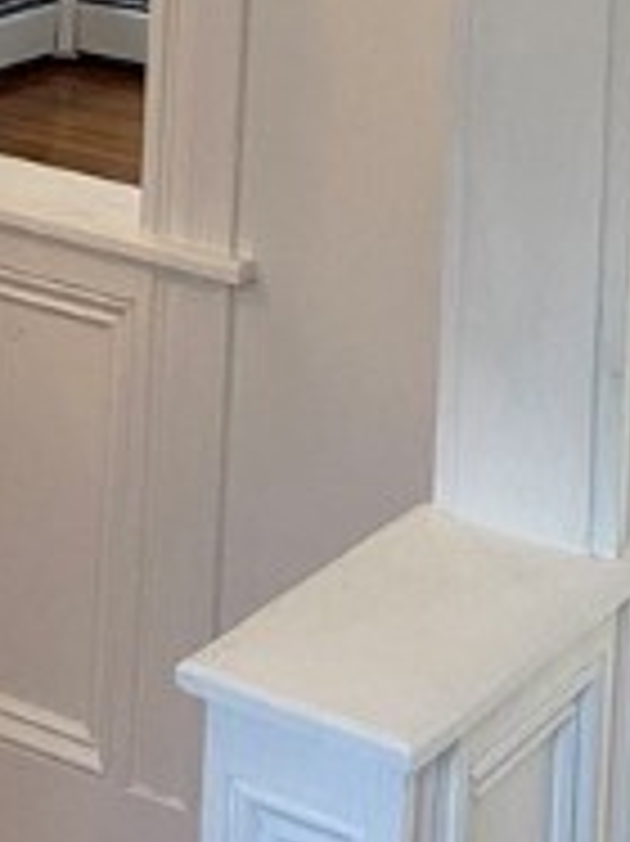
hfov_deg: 13.5
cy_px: -378
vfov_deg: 16.9
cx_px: -90
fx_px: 2599
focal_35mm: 107
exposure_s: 1/60
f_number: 1.8
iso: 200
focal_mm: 4.25
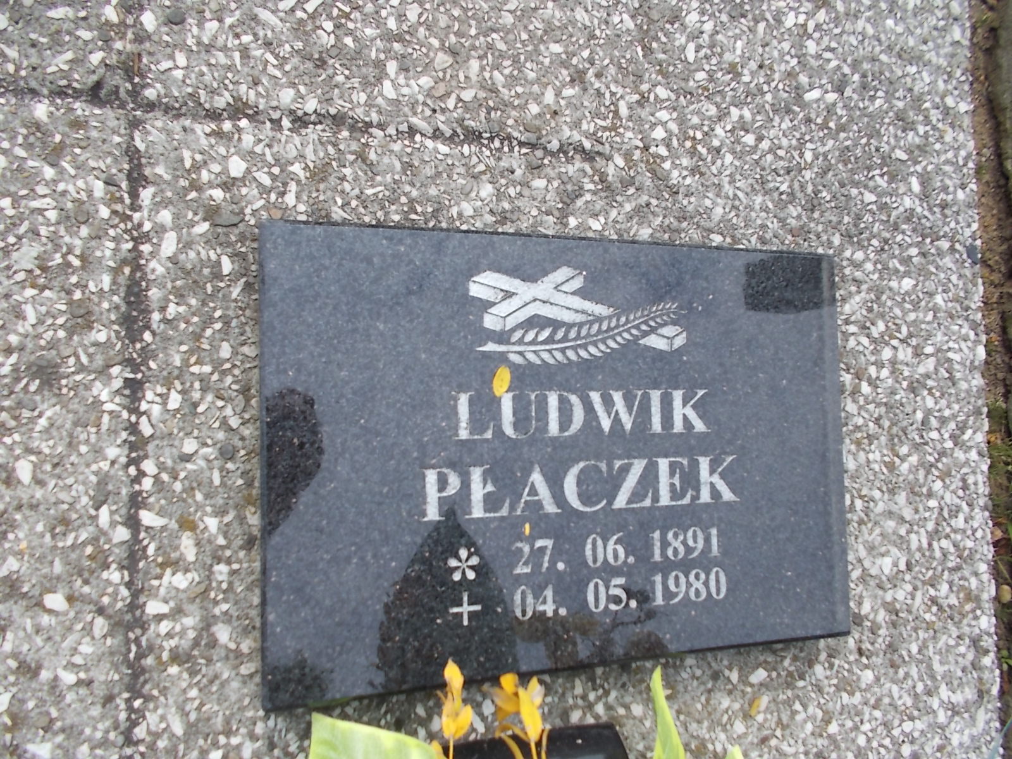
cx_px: 506
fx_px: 760
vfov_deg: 53.1
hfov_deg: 67.3
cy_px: 380
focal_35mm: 26
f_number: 8
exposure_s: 1/100
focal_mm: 4.6
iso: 80
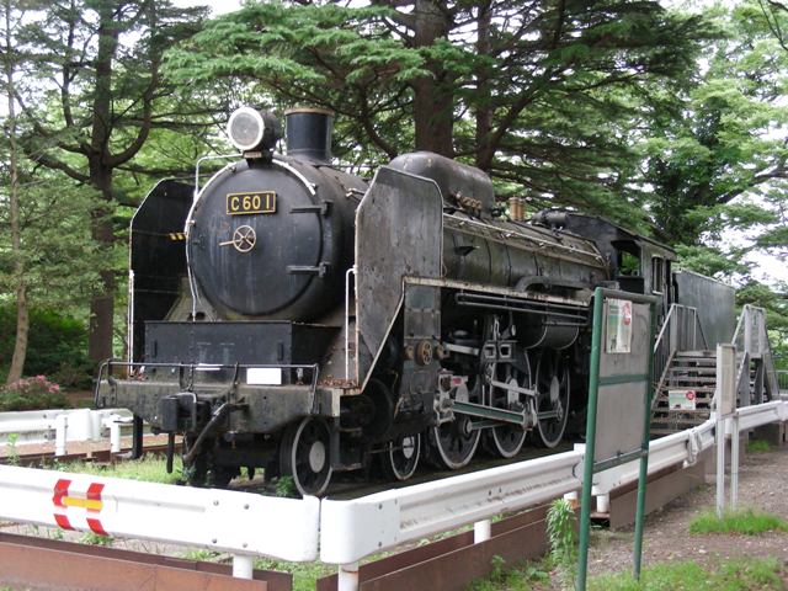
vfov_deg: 27.5
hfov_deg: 36.2
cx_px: 394
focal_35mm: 53
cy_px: 296
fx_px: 1206
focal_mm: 8.8
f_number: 3.5
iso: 189
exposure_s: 1/30.1
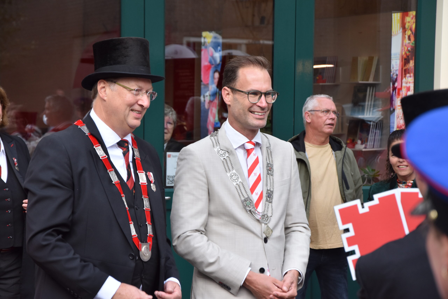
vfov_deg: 10.8
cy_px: 150
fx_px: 1587
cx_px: 224
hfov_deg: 16.1
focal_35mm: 128
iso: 400
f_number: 6.3
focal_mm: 85
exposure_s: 1/160
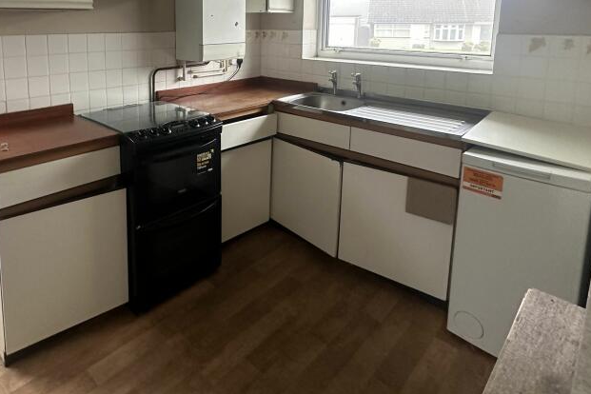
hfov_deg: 72.0
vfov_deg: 49.8
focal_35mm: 24
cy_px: 75
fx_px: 394
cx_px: 207
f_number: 2.2
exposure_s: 1/94
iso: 320
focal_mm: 2.22
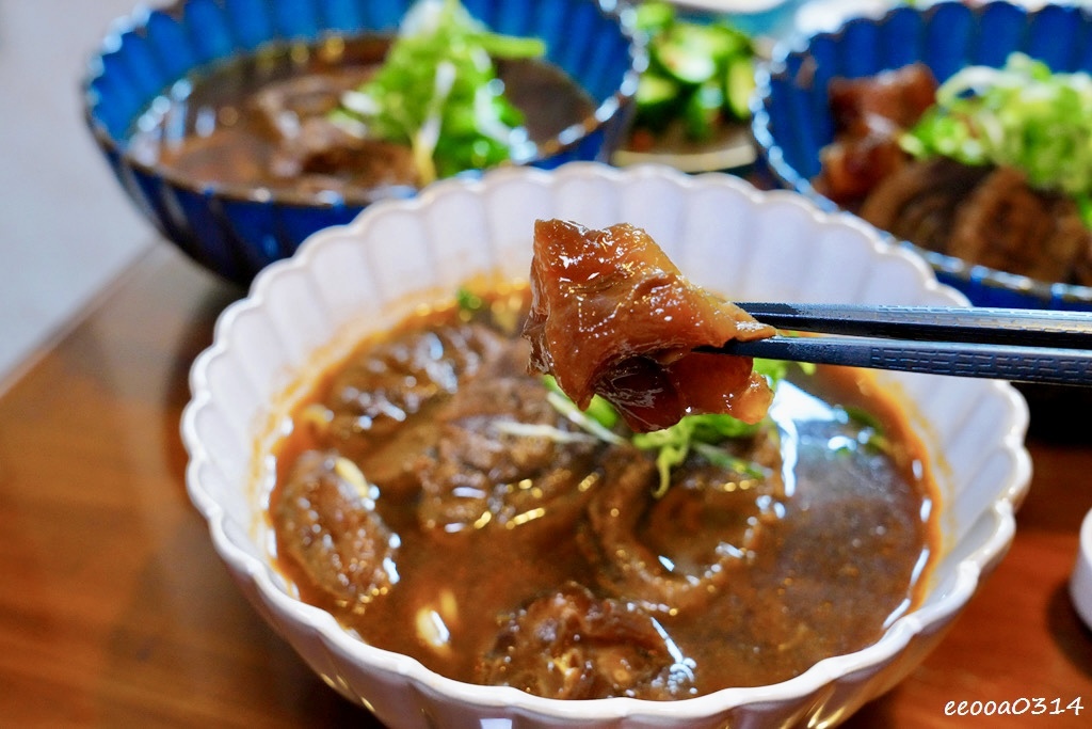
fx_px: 1304
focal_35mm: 43
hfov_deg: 45.4
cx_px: 546
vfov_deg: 31.2
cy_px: 364
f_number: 7.1
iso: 6400
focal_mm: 43
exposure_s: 1/160
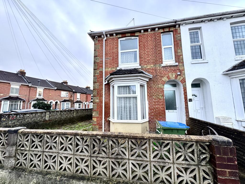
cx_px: 122
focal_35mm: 14
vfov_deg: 85.7
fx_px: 99
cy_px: 92
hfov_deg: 102.1
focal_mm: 2.22
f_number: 2.2
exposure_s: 1/99
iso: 100
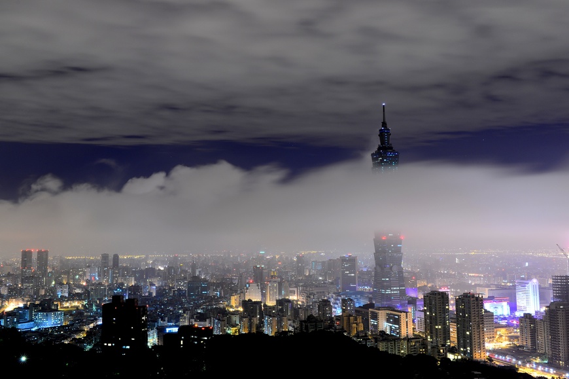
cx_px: 284
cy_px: 190
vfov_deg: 37.8
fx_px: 553
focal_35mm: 35
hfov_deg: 54.5
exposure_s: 15
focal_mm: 35
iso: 200
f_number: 8
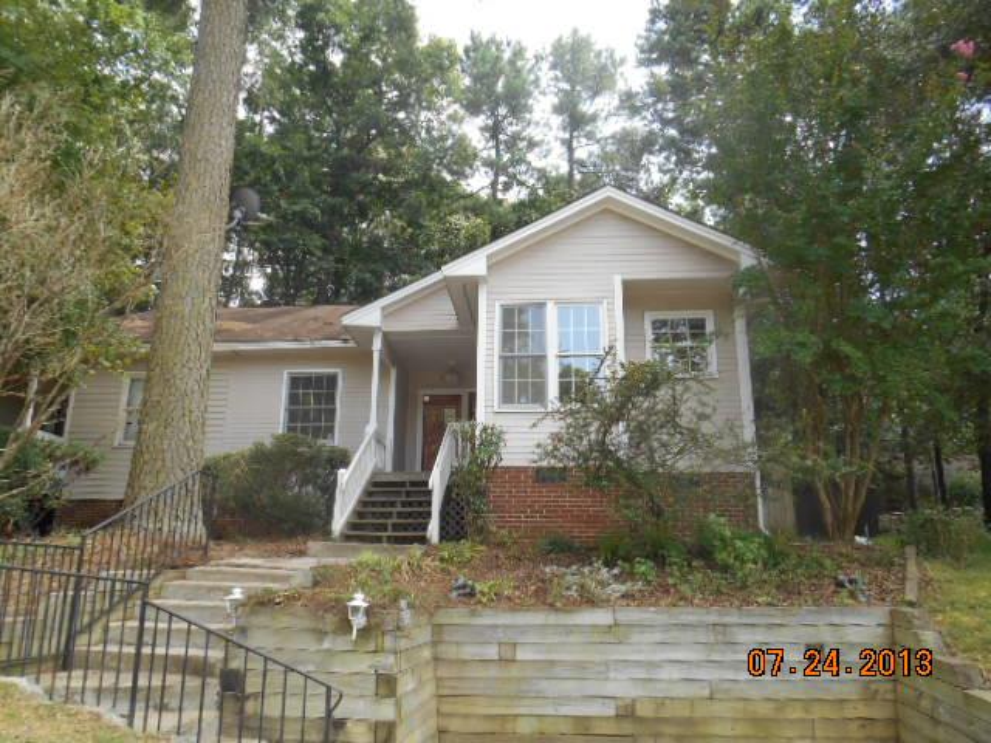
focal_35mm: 26
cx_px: 496
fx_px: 744
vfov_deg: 53.1
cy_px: 372
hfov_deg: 67.3
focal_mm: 4.7
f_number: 3.4
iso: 80
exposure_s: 1/160
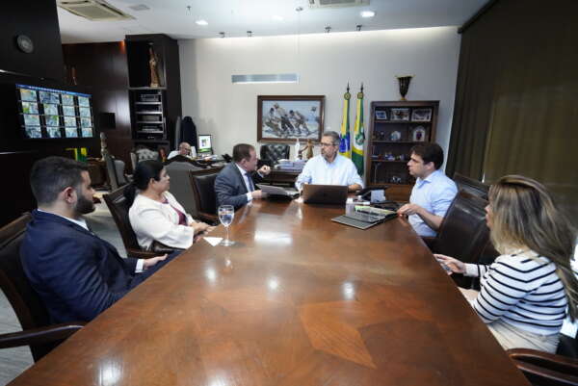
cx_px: 289
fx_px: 305
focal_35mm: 19
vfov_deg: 64.6
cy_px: 193
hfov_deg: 86.9
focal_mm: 19
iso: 8000
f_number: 5
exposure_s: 1/160
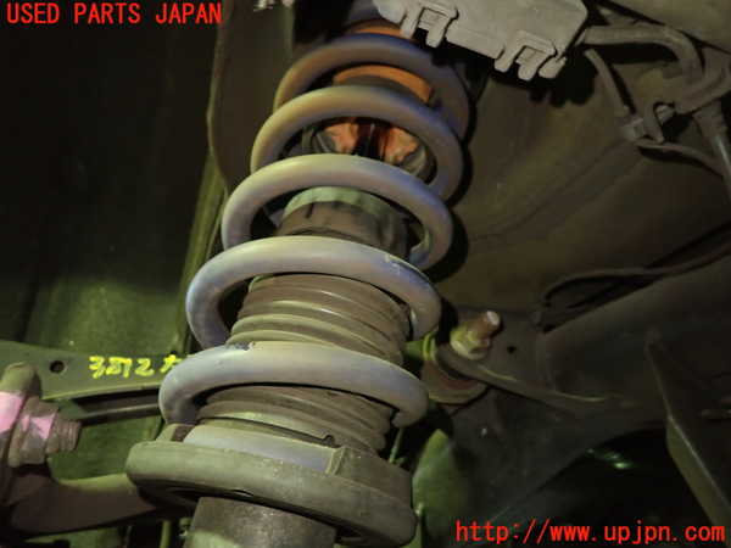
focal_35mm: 25
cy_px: 274
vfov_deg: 54.9
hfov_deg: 69.4
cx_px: 366
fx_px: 528
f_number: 2
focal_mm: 4.5
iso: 800
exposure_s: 1/30
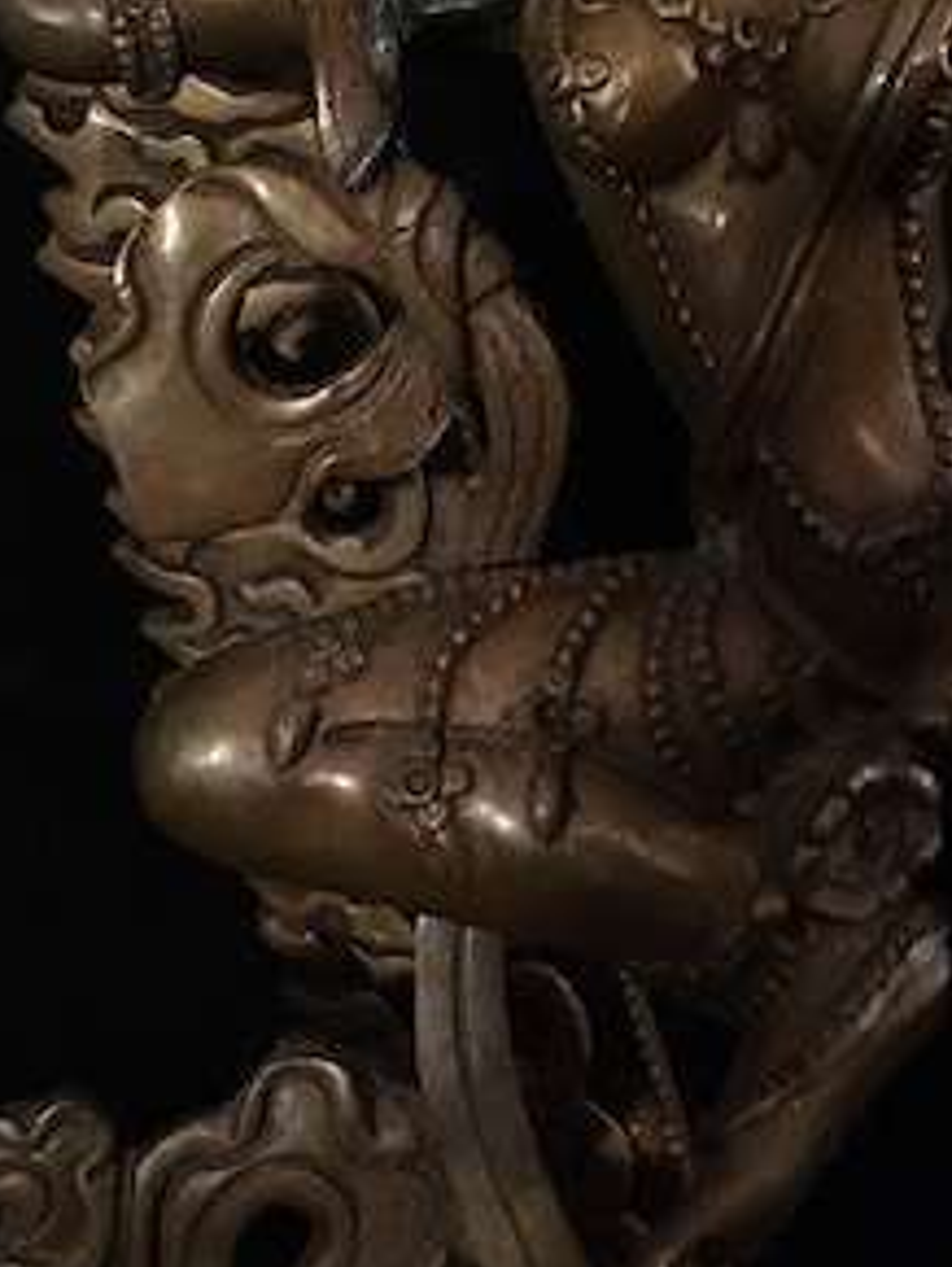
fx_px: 2343
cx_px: 725
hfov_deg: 22.7
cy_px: 52
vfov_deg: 28.7
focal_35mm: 64
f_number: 2.2
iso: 400
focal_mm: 4.15
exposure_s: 1/17
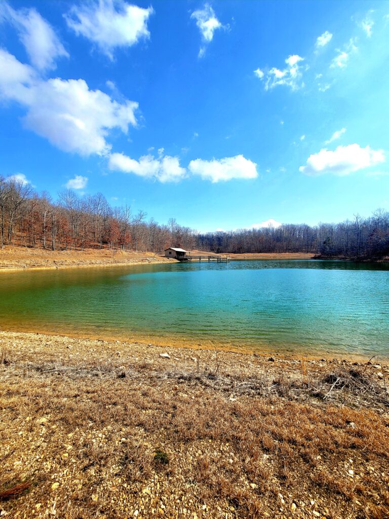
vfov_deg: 106.2
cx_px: 194
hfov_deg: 89.9
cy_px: 260
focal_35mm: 13
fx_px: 195
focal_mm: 2.2
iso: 50
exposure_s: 1/2000
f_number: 2.2
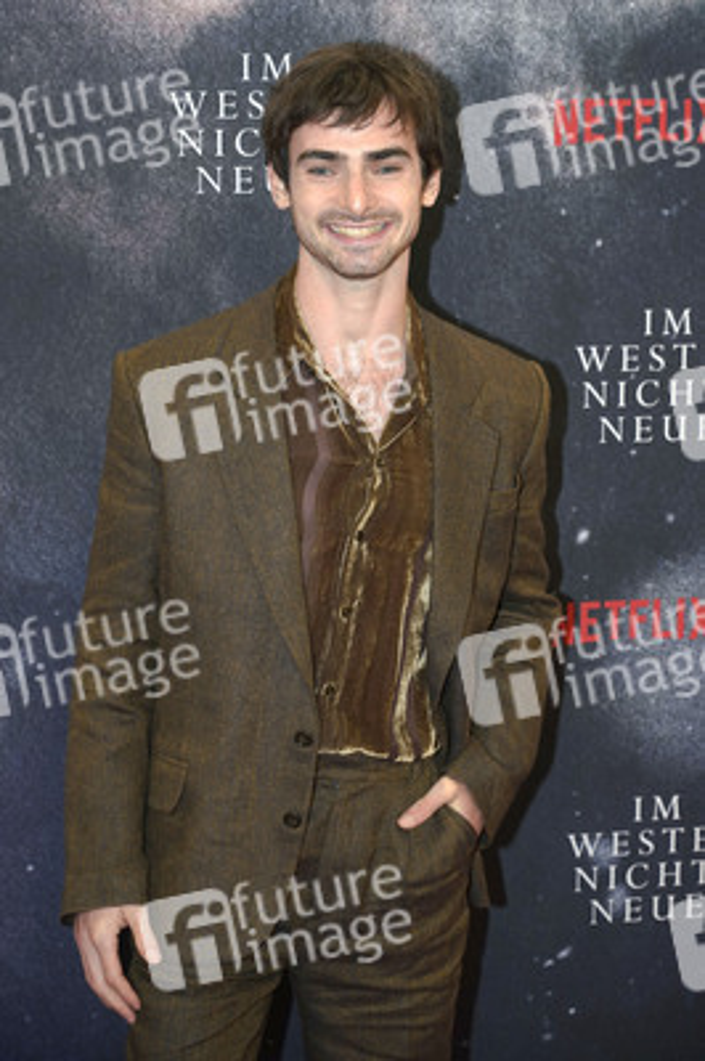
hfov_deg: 17.9
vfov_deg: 26.7
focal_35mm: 76
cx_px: 352
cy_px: 530
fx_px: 2236
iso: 640
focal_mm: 76
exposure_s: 1/160
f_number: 5.6
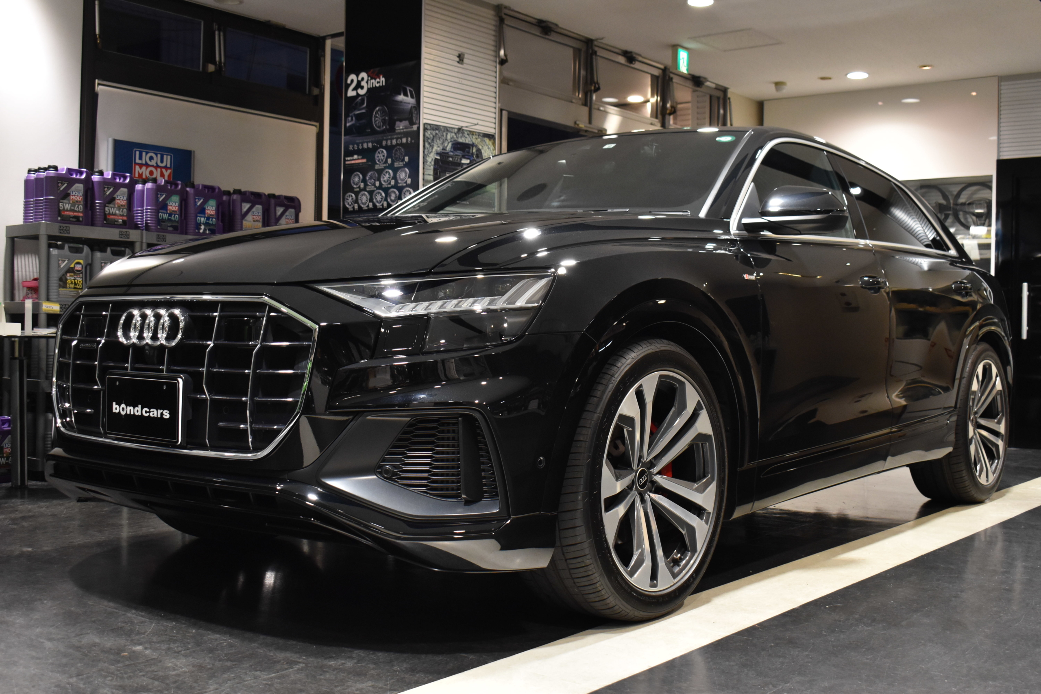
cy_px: 347
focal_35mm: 40
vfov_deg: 33.0
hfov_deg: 47.9
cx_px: 520
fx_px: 1171
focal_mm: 27
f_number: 5
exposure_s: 1/40
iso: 1250
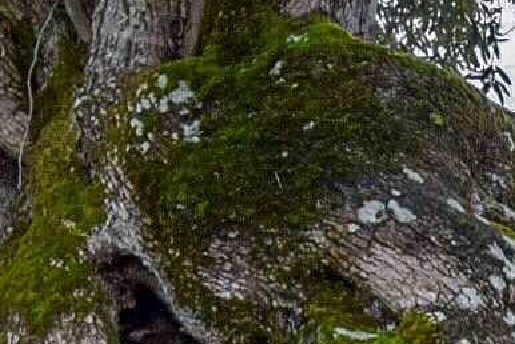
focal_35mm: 220
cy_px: 508
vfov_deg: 6.2
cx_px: 1070
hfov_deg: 8.8
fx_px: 3151
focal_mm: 35
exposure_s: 1/60
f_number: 4.5
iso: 720
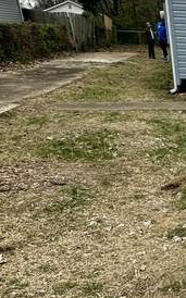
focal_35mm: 52
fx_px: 422
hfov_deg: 19.9
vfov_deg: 37.6
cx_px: 311
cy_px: 236
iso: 40
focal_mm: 2.22
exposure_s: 1/686
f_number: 2.2
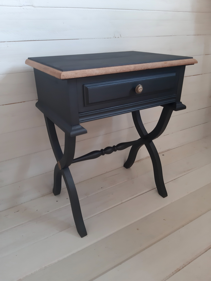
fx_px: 219
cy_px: 140
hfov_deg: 51.4
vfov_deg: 65.3
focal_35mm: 27
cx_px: 106
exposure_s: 1/50
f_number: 1.7
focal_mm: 3.93
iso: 125
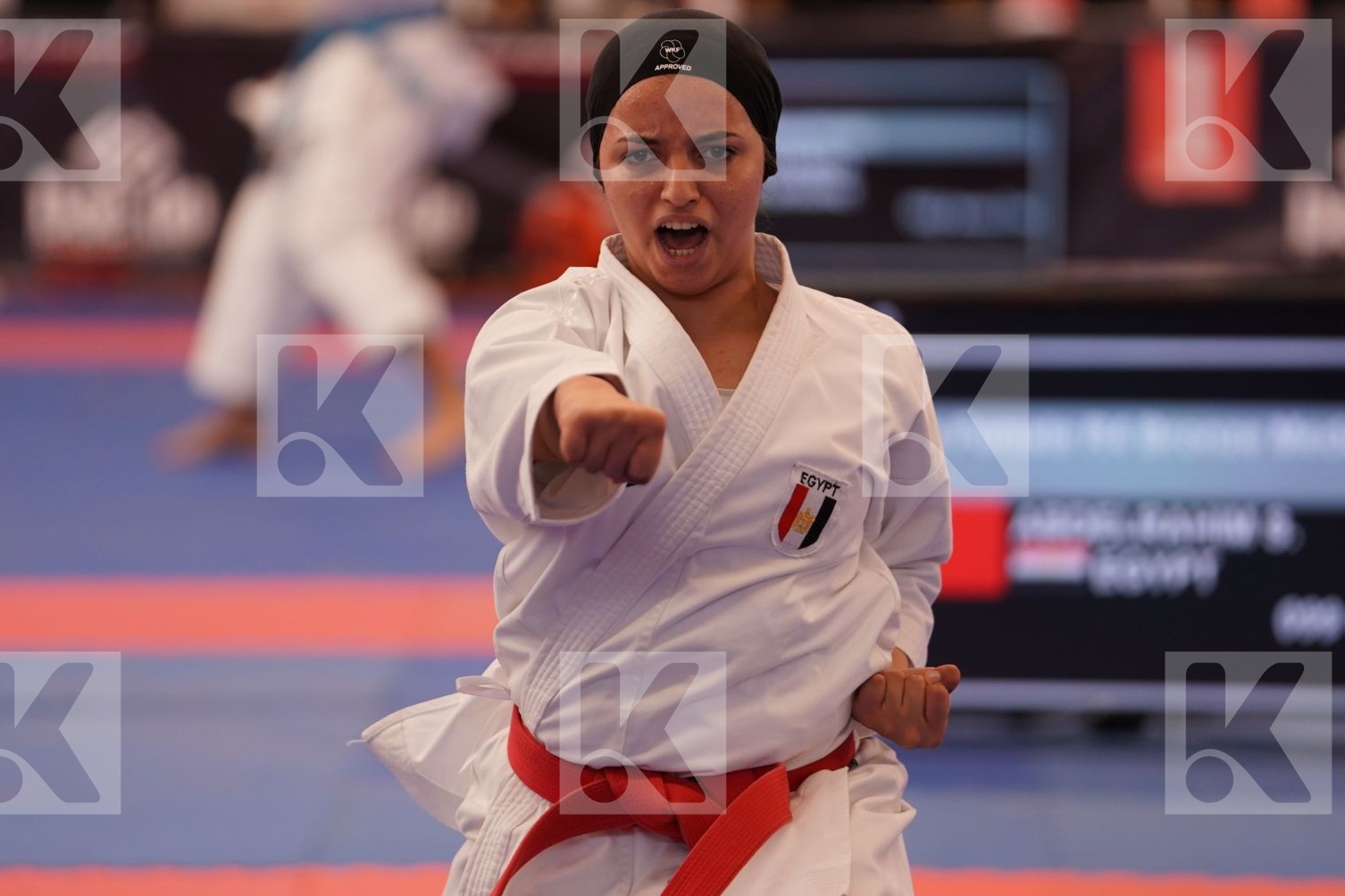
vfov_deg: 5.7
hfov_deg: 8.6
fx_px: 8929
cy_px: 416
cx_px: 643
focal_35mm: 239
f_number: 2.8
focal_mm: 200
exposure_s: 1/500
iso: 640
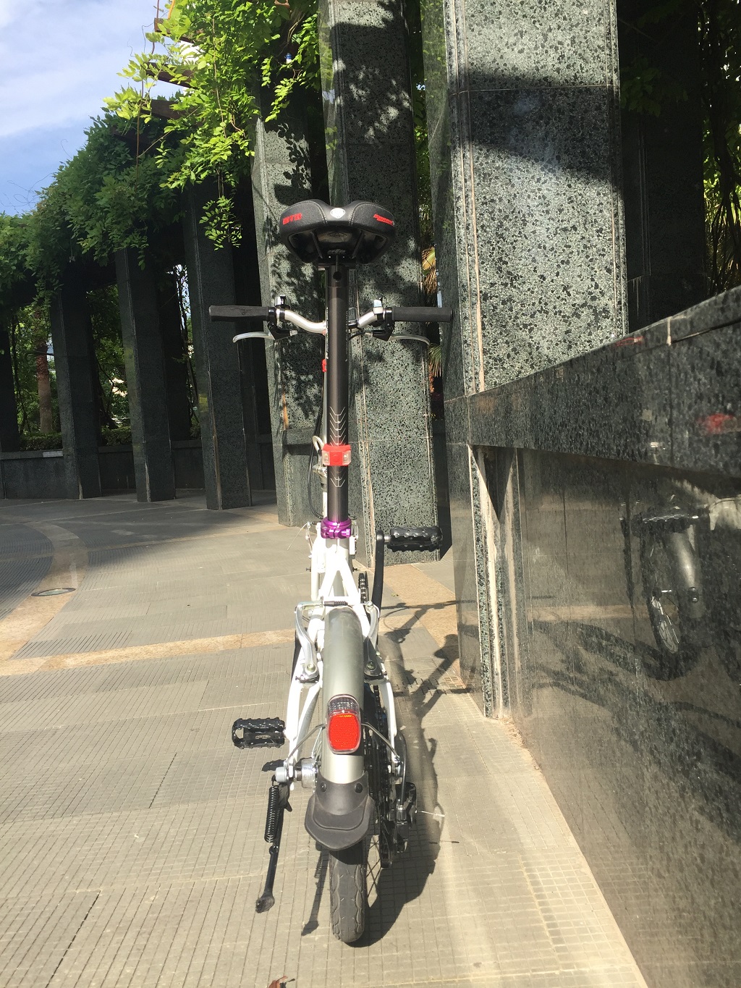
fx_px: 828
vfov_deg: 61.7
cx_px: 370
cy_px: 494
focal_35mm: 29
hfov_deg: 48.2
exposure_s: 1/942
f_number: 2.2
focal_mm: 4.15
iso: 32
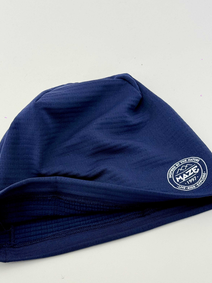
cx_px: 103
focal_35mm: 62
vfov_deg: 31.2
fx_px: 506
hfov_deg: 23.6
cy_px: 151
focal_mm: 6.76
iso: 80
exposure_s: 1/260
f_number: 1.78
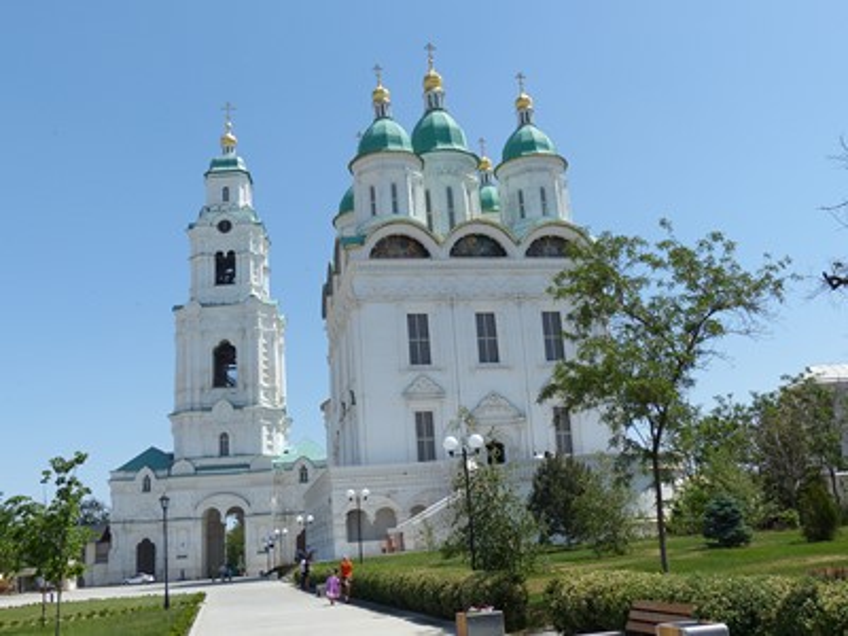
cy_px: 318
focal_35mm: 37
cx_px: 424
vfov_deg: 38.7
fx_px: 906
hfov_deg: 50.1
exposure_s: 1/1300
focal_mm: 6.6
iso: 100
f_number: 4
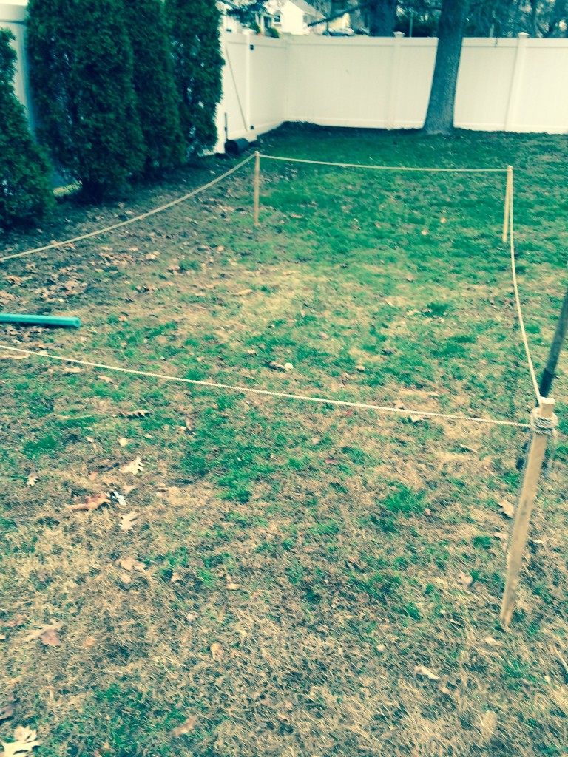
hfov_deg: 46.8
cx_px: 284
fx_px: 656
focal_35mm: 30
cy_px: 378
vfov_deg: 60.0
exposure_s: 1/191
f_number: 2.2
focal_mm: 4.12
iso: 32
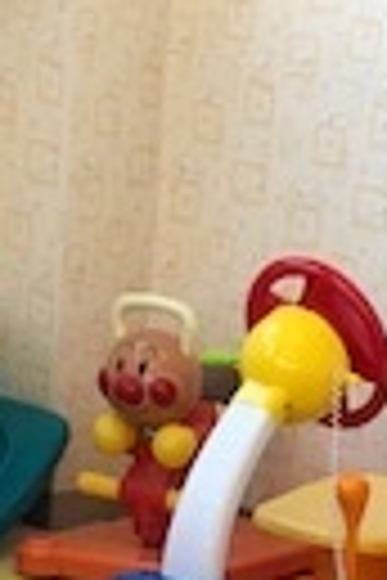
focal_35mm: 145
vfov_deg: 11.6
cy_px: 1398
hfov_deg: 9.4
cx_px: 310
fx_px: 2338
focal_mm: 3.99
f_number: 1.8
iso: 40
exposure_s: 1/120
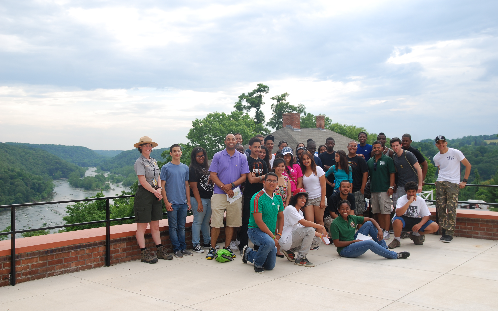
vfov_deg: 32.0
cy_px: 155
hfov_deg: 49.3
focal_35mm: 40
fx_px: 543
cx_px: 248
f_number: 6.3
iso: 100
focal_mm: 26
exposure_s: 1/160
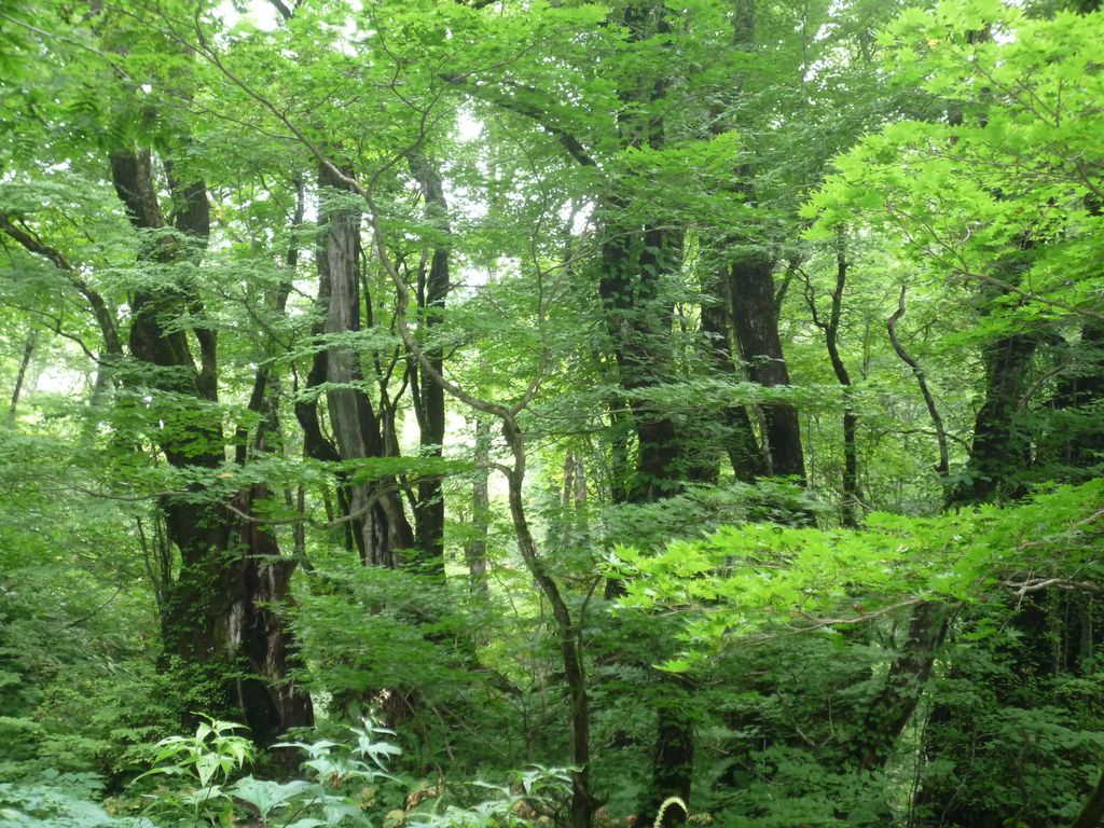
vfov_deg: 29.1
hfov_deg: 38.2
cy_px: 414
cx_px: 552
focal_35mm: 50
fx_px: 1595
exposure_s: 1/40
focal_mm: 8.8
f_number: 4.3
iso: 250
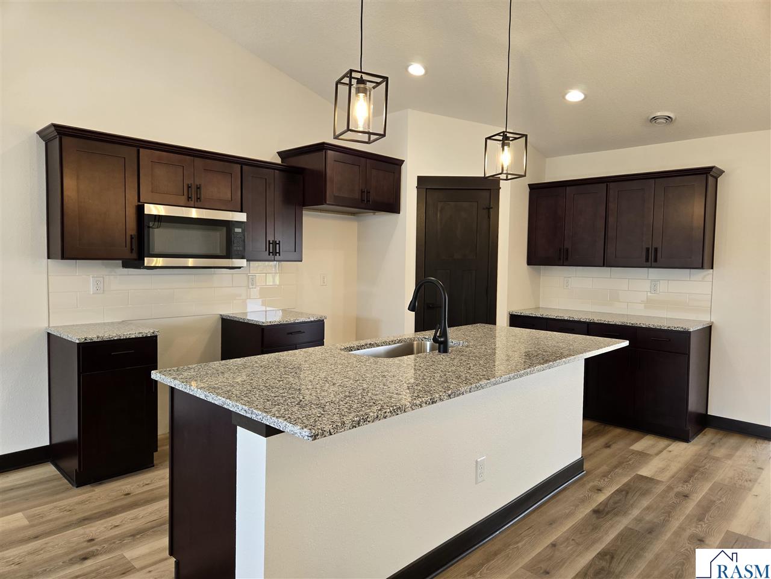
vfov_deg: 58.9
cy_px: 290
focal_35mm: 23
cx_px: 386
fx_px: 512
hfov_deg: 73.9
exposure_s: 1/120
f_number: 1.8
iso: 125
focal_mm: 5.4
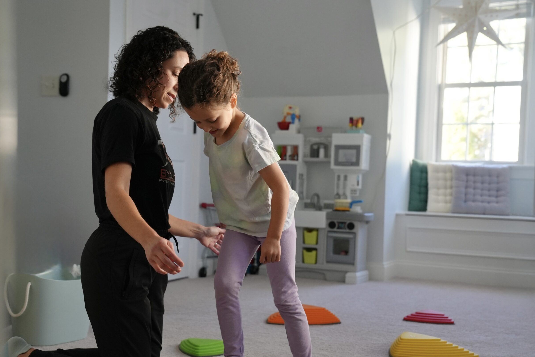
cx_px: 254
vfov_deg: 26.0
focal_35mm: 52
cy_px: 186
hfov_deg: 38.2
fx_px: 773
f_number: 4
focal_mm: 49
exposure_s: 1/400
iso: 3200
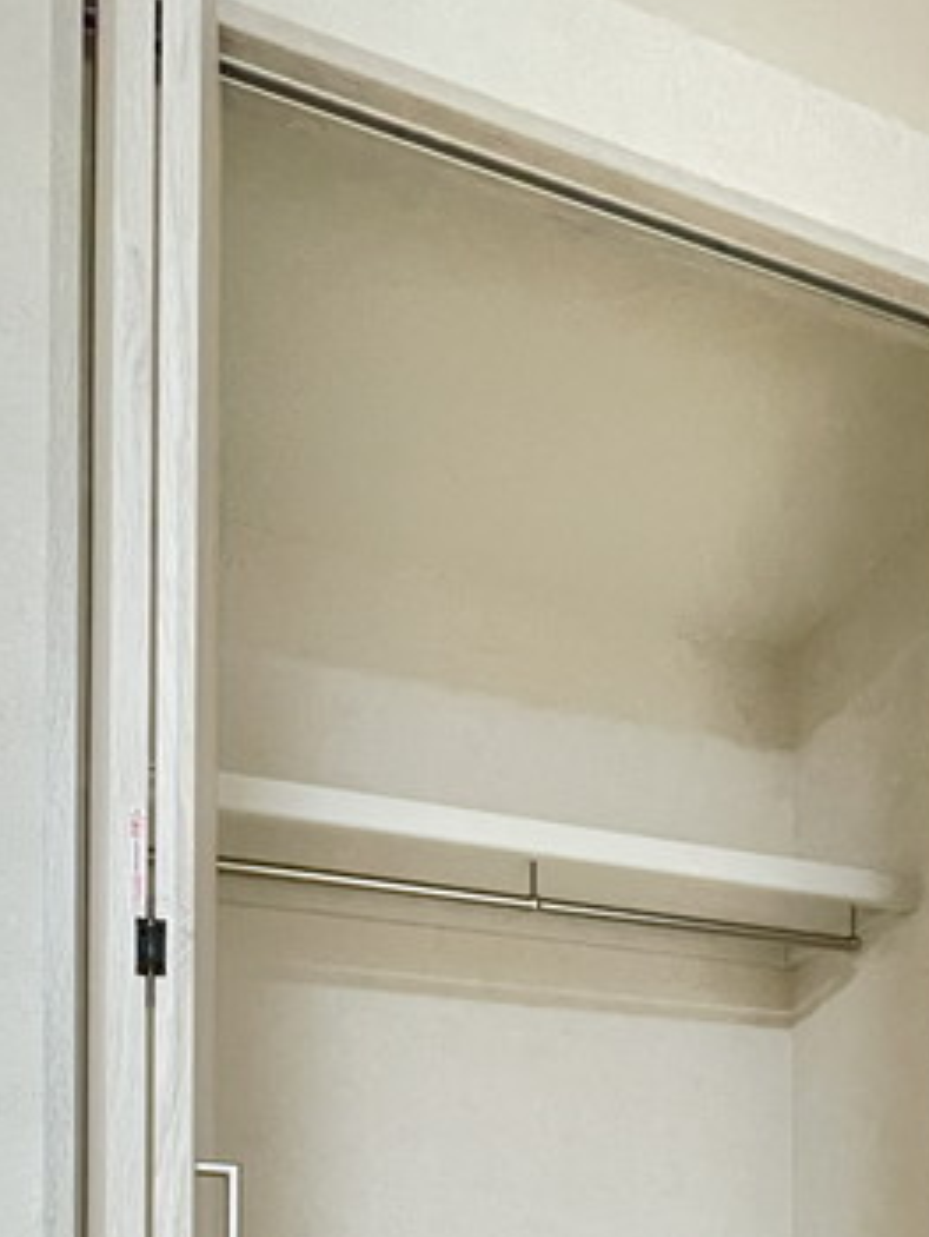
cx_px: 572
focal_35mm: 32
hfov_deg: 43.9
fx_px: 1144
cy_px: 1290
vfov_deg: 45.8
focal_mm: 1.55
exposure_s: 1/50
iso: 1250
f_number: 2.4
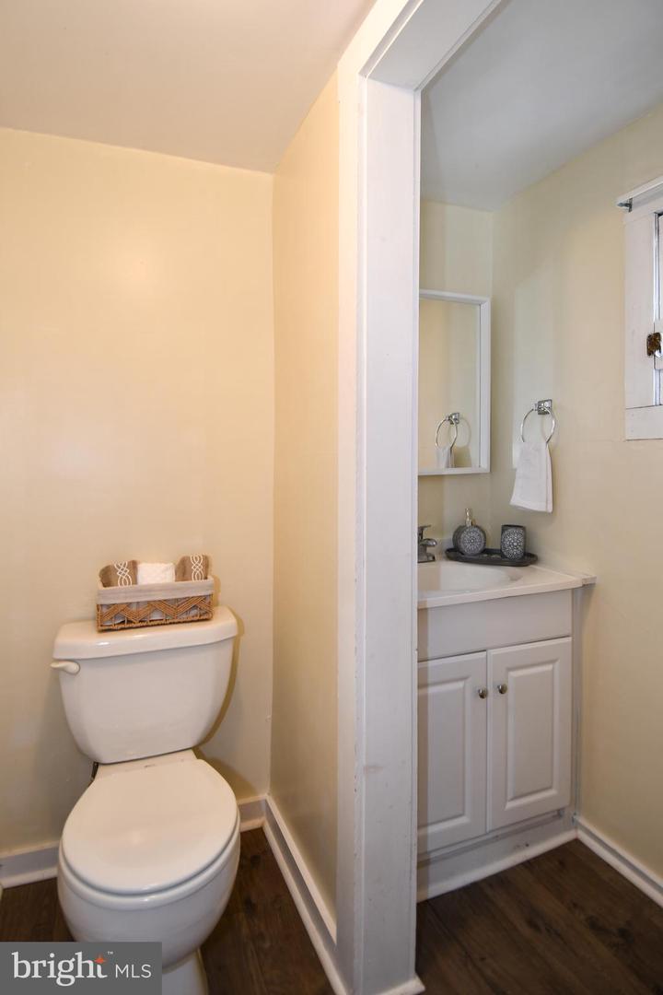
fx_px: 497
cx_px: 332
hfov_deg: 67.4
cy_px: 498
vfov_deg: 90.0
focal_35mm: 18
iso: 250
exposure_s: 1/60
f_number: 4
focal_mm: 12
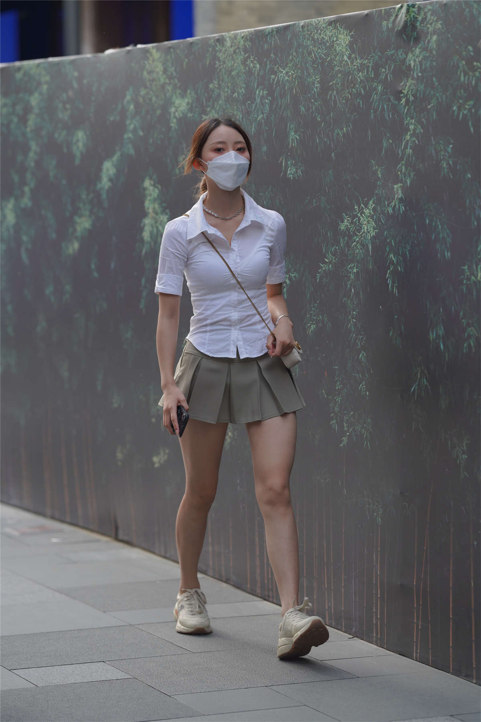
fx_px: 2705
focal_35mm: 135
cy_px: 361
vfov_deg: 15.2
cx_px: 240
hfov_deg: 10.2
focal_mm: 135
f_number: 2.8
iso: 320
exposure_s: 1/1000
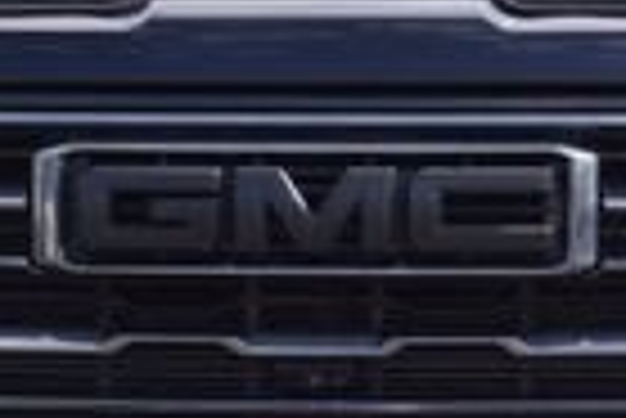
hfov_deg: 13.5
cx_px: 311
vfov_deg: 9.0
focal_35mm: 152
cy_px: 445
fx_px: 2646
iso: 100
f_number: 7.1
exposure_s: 1/160
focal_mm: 22
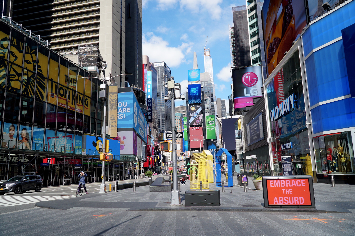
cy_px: 118
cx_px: 178
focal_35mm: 27
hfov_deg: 67.4
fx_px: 266
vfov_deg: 47.9
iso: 100
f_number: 10
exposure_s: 1/100
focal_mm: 18
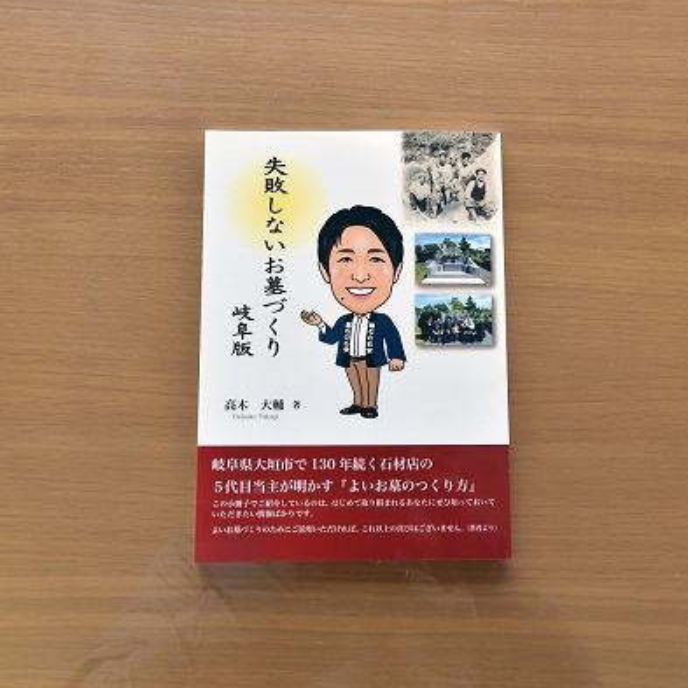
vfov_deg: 47.2
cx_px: 371
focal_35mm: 35
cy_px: 343
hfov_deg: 47.2
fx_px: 787
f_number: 8
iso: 360
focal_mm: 18
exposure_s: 1/30
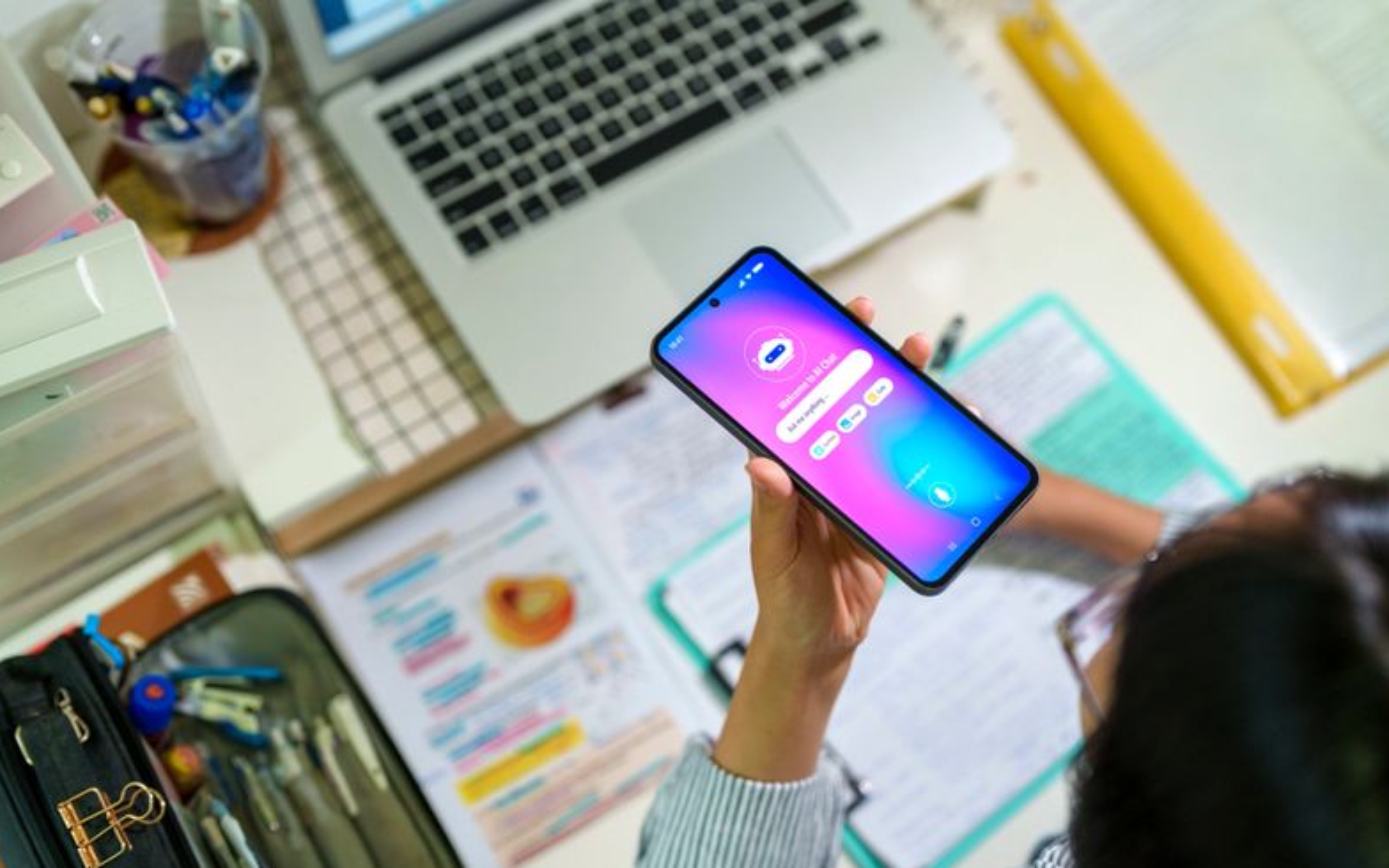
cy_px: 444
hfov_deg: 38.9
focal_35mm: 52
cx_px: 702
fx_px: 1968
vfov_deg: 24.9
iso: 400
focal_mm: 50
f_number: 2
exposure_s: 1/125
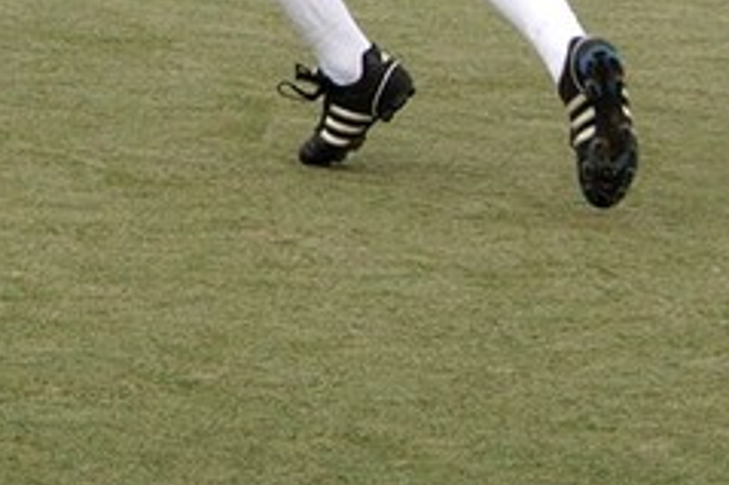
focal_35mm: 385
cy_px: -479
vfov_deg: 3.5
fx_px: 7791
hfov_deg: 5.3
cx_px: -317
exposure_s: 1/500
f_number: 10
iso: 640
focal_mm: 60
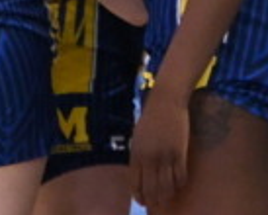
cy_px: 19
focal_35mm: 981
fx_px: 7792
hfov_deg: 2.0
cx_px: 268
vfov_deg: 1.6
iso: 4000
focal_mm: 75
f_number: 2.8
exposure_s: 1/800
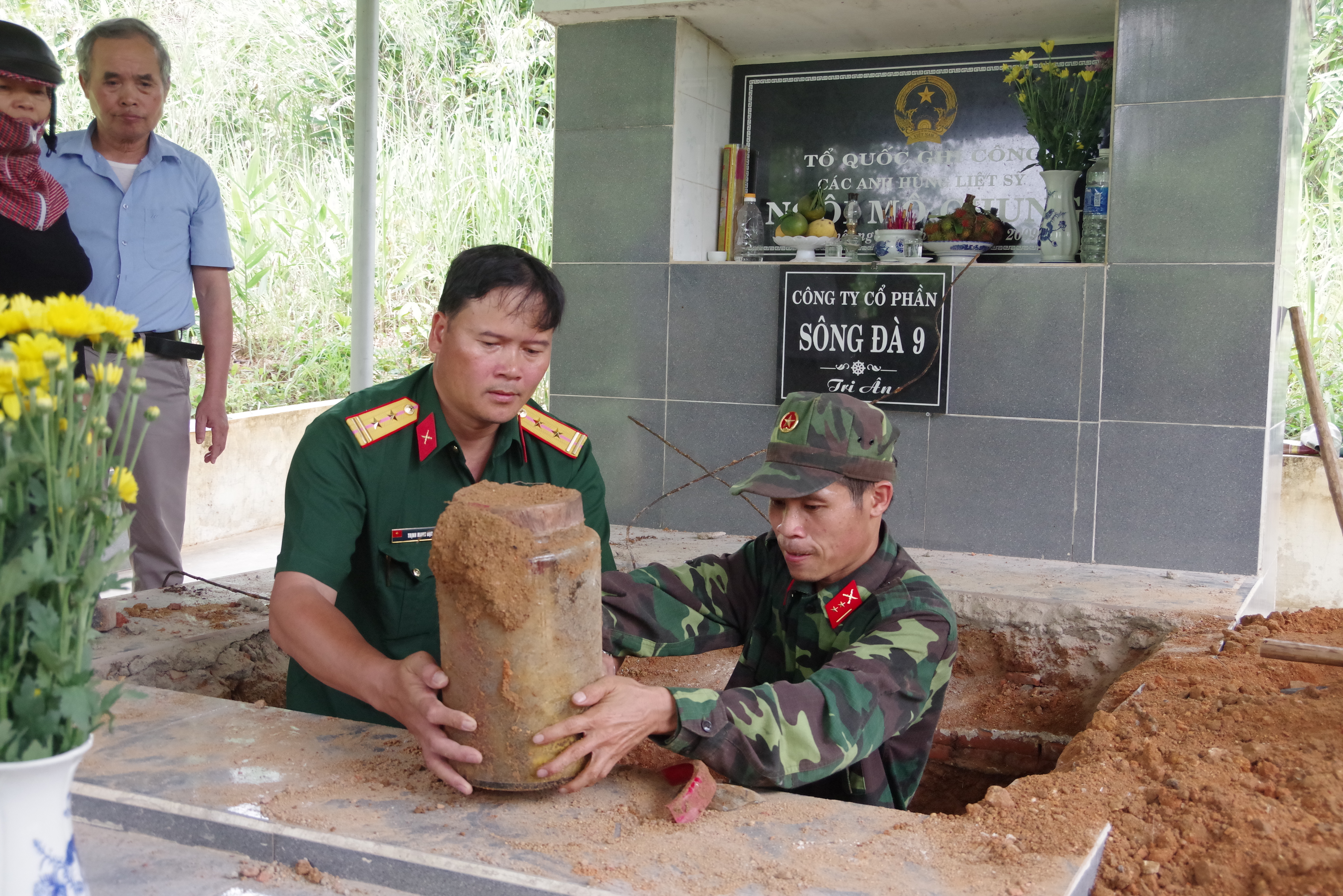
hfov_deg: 46.4
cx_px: 672
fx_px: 1567
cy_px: 448
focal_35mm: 42
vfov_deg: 31.9
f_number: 5.6
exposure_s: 1/400
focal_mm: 28
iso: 1600
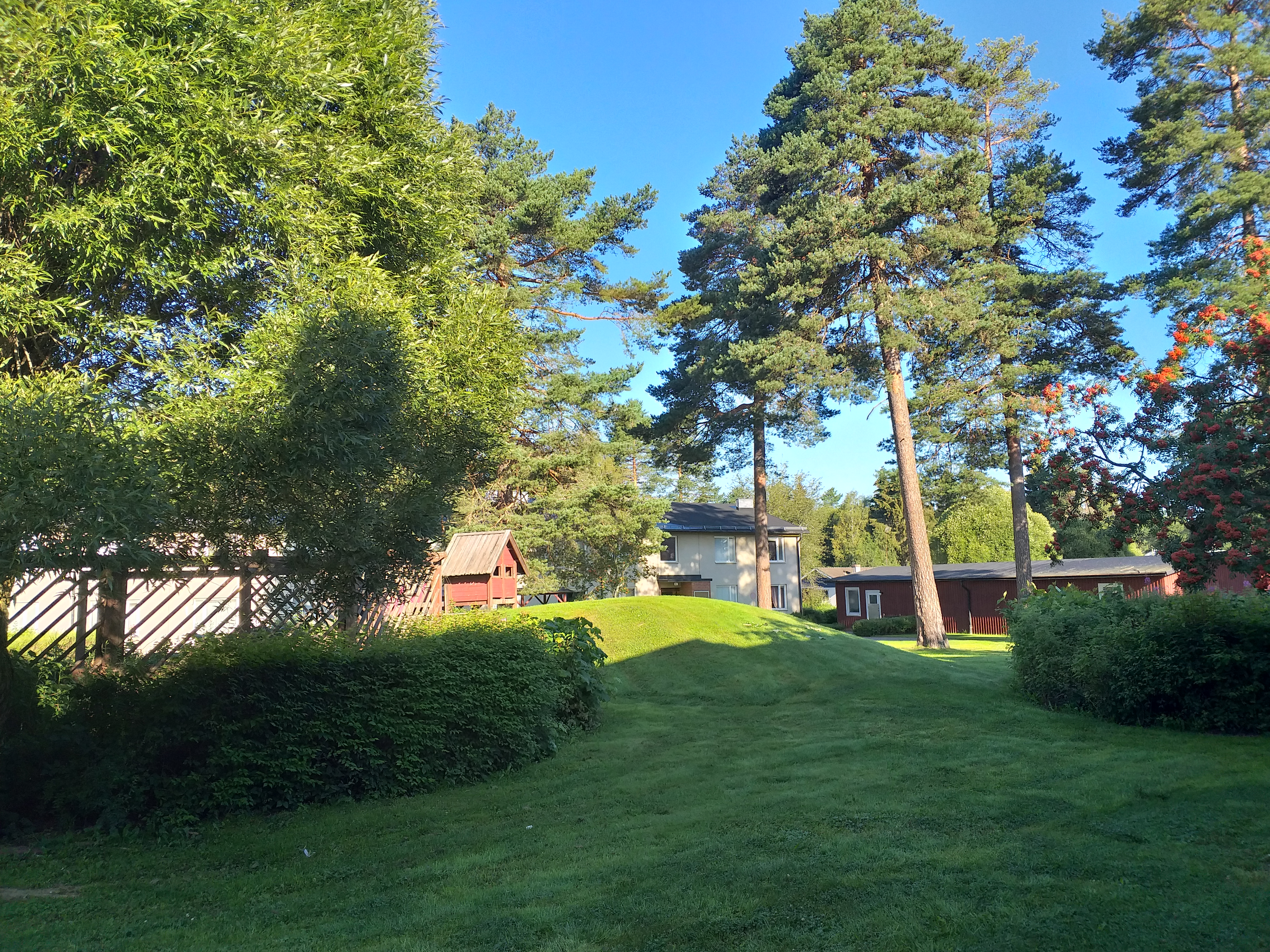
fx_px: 954
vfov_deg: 53.1
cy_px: 476
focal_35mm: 26
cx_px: 635
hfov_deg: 67.3
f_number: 1.7
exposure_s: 1/487
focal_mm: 3.93
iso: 40
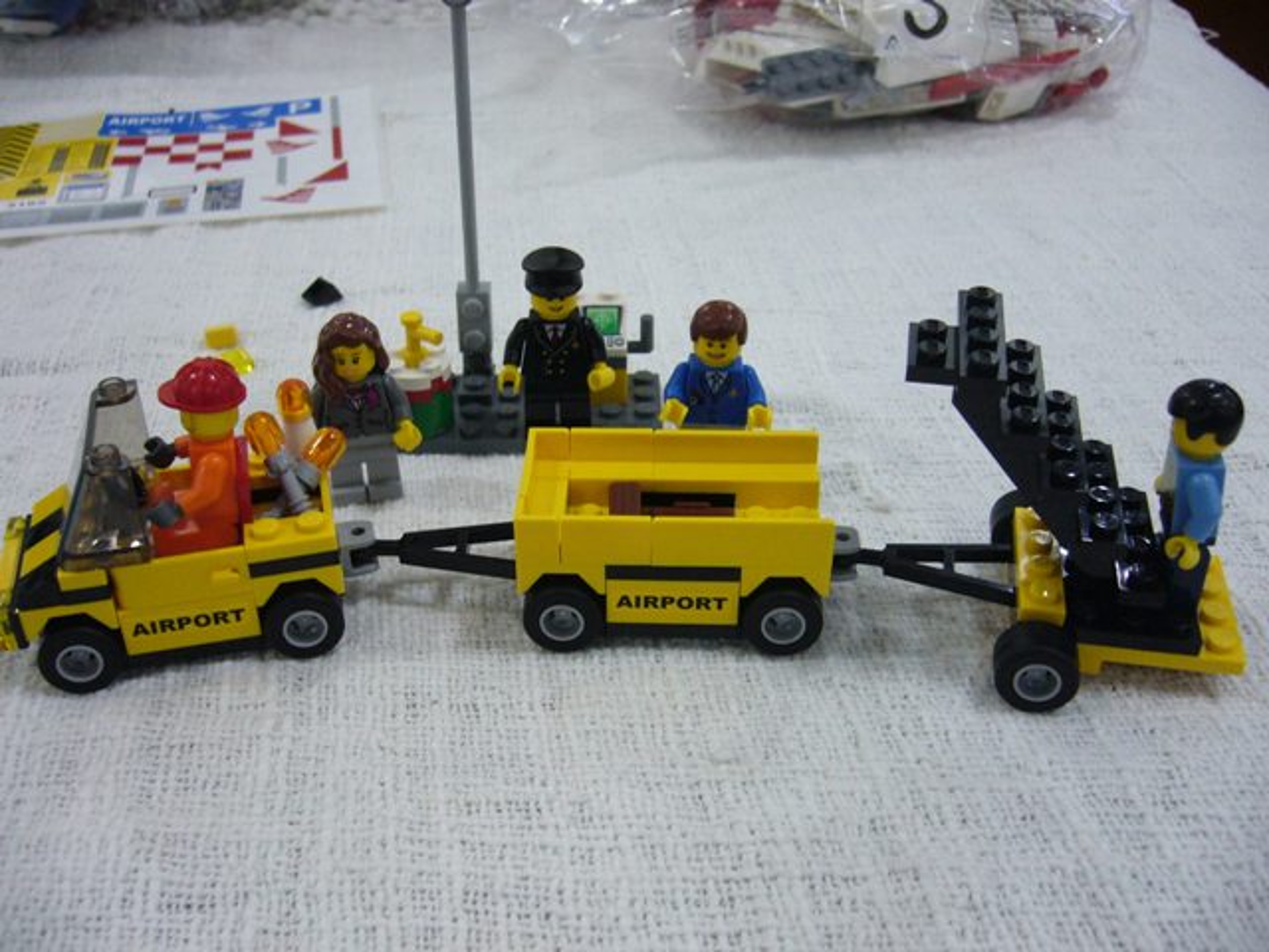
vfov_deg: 40.7
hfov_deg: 52.6
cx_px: 634
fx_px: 1283
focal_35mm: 35
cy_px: 476
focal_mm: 5.8
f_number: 2.8
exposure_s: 1/13
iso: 200
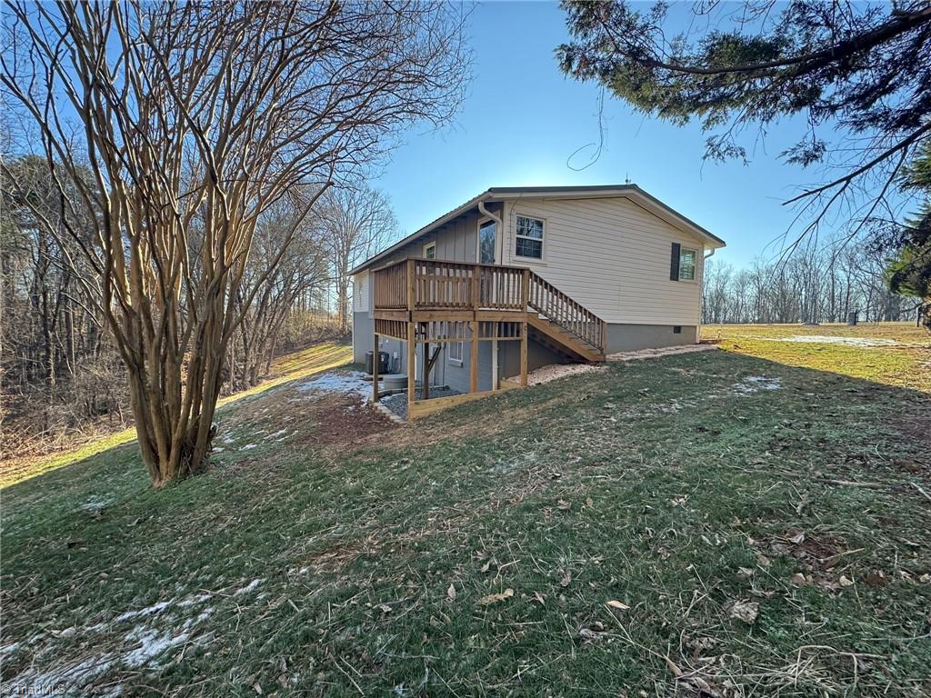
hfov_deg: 102.1
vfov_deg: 85.7
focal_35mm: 14
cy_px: 349
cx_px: 466
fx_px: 377
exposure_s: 1/195
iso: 40
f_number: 2.2
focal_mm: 2.22
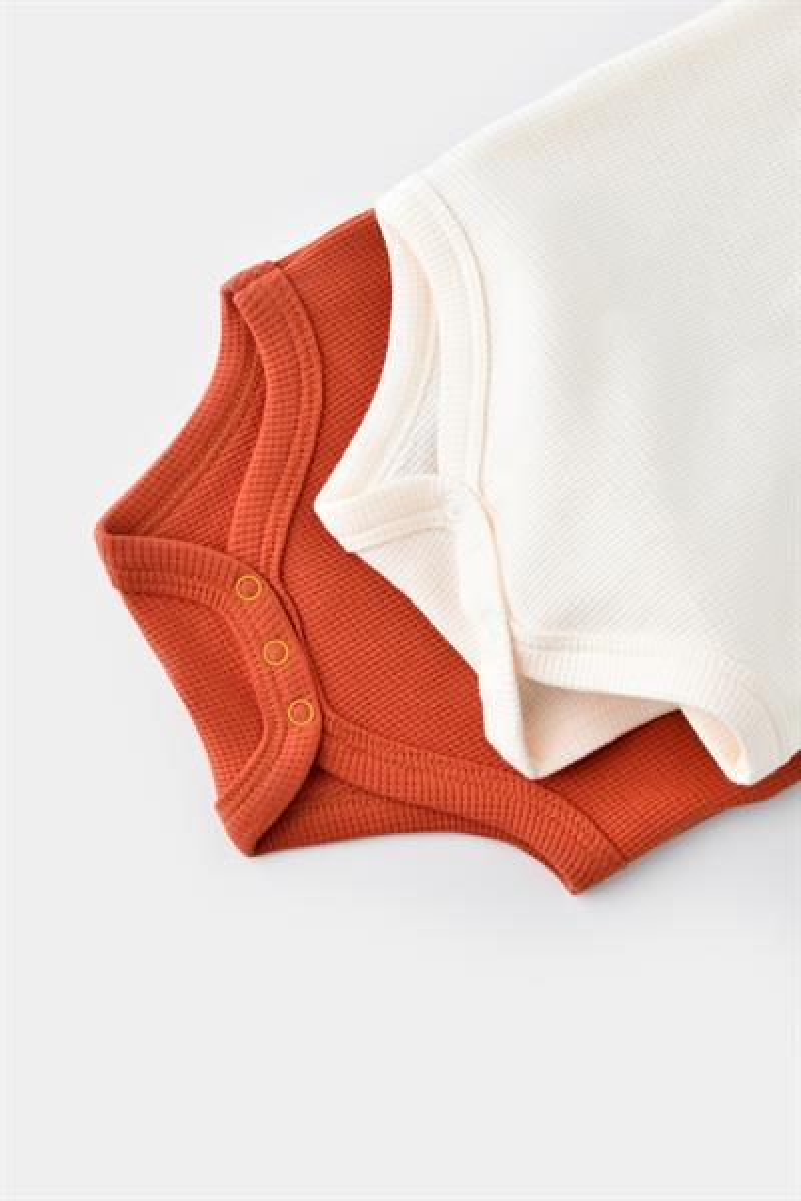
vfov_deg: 31.9
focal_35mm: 63
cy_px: 600
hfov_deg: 21.6
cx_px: 400
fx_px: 2102
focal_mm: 42
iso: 400
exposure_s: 1/60
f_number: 8
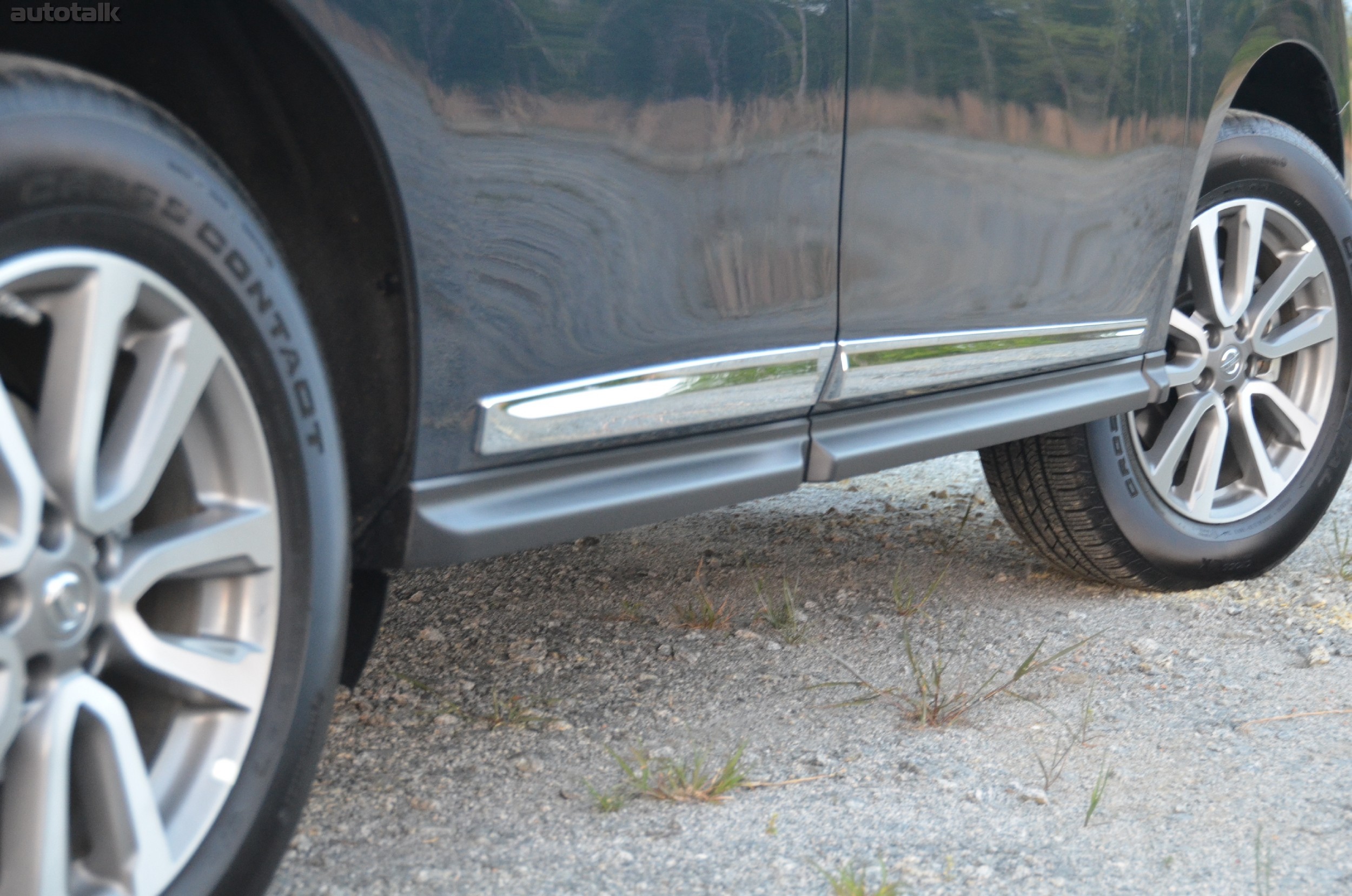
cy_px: 448
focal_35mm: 82
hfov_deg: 24.7
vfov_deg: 16.5
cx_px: 676
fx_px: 3092
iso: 1600
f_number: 4.8
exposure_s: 1/20
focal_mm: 55
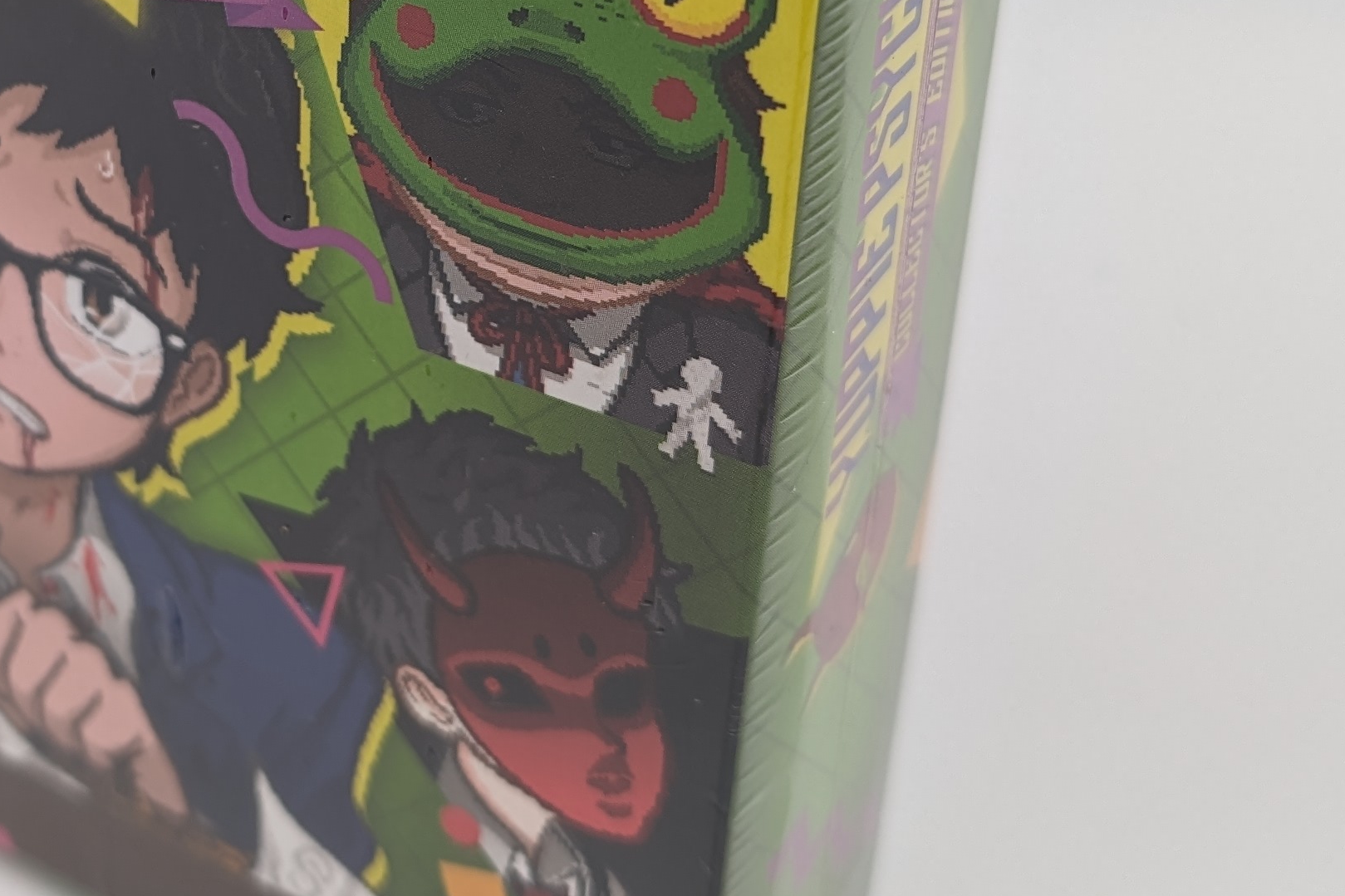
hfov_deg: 31.1
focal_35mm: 63
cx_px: 284
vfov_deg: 21.0
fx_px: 2353
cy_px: 55
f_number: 1.68
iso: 79
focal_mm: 6.9
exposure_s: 1/65
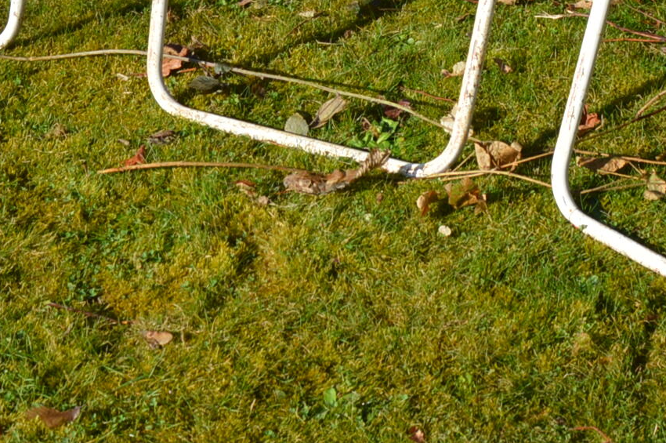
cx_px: 230
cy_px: -121
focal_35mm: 133
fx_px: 2454
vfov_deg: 10.1
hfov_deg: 15.4
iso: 100
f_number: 8
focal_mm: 25
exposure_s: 1/250
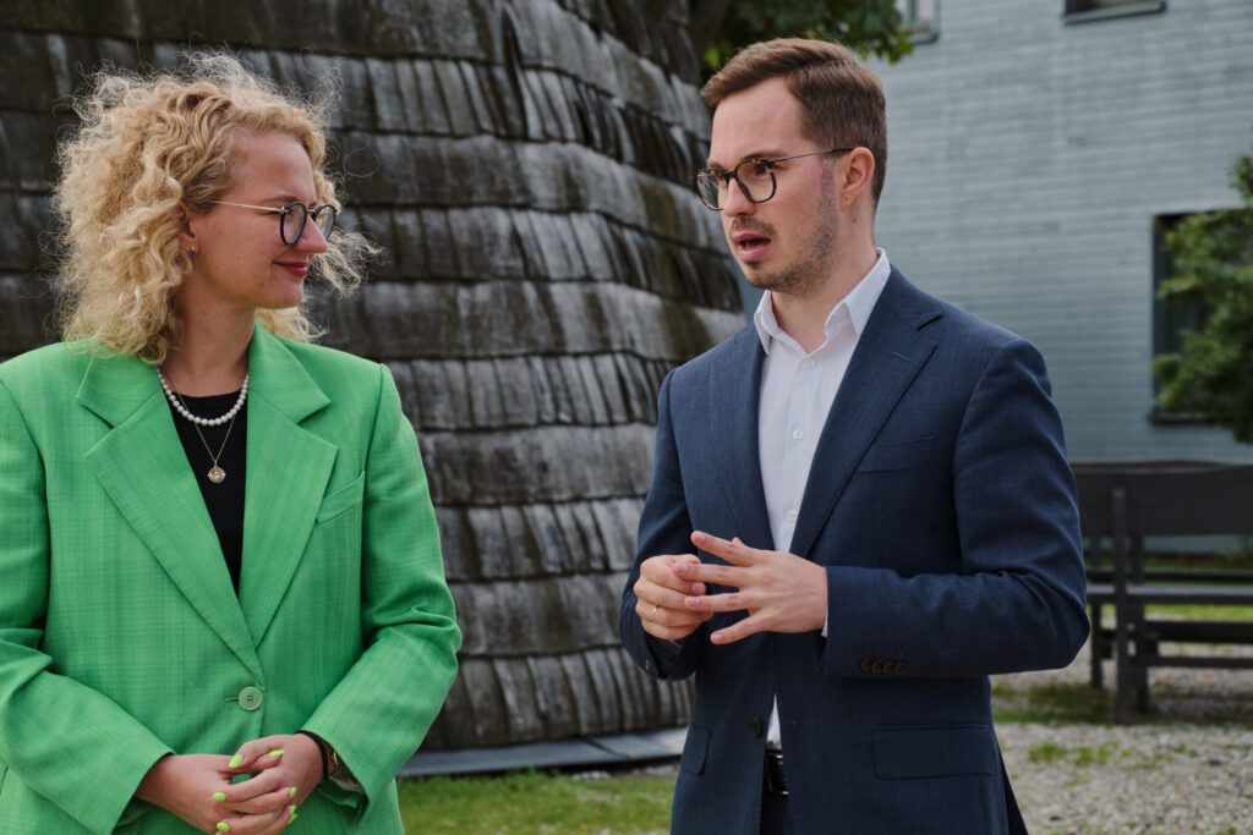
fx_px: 5012
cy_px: 418
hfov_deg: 14.2
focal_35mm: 144
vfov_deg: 9.5
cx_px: 626
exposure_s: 1/640
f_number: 4
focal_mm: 52.82
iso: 160
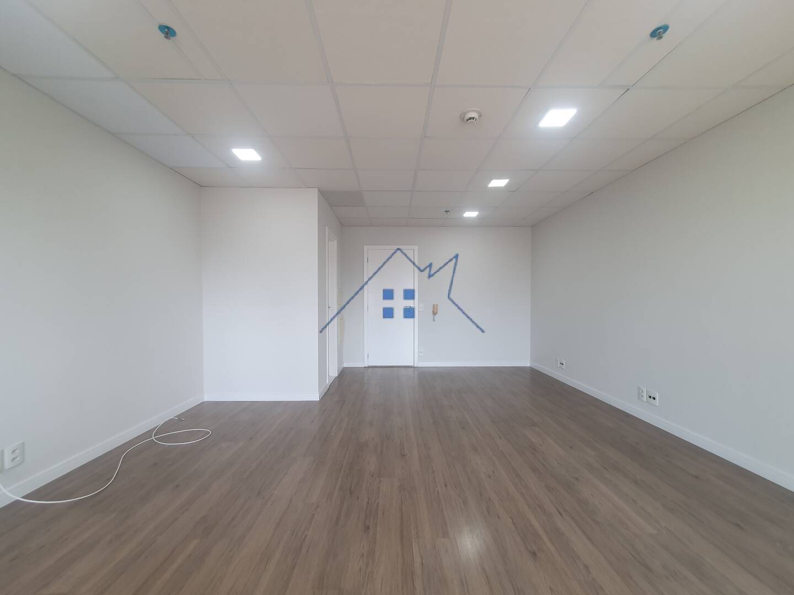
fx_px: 298
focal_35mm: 13
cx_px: 397
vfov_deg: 89.9
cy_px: 298
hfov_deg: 106.2
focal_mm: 1.8
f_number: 2.2
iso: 100
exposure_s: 1/60
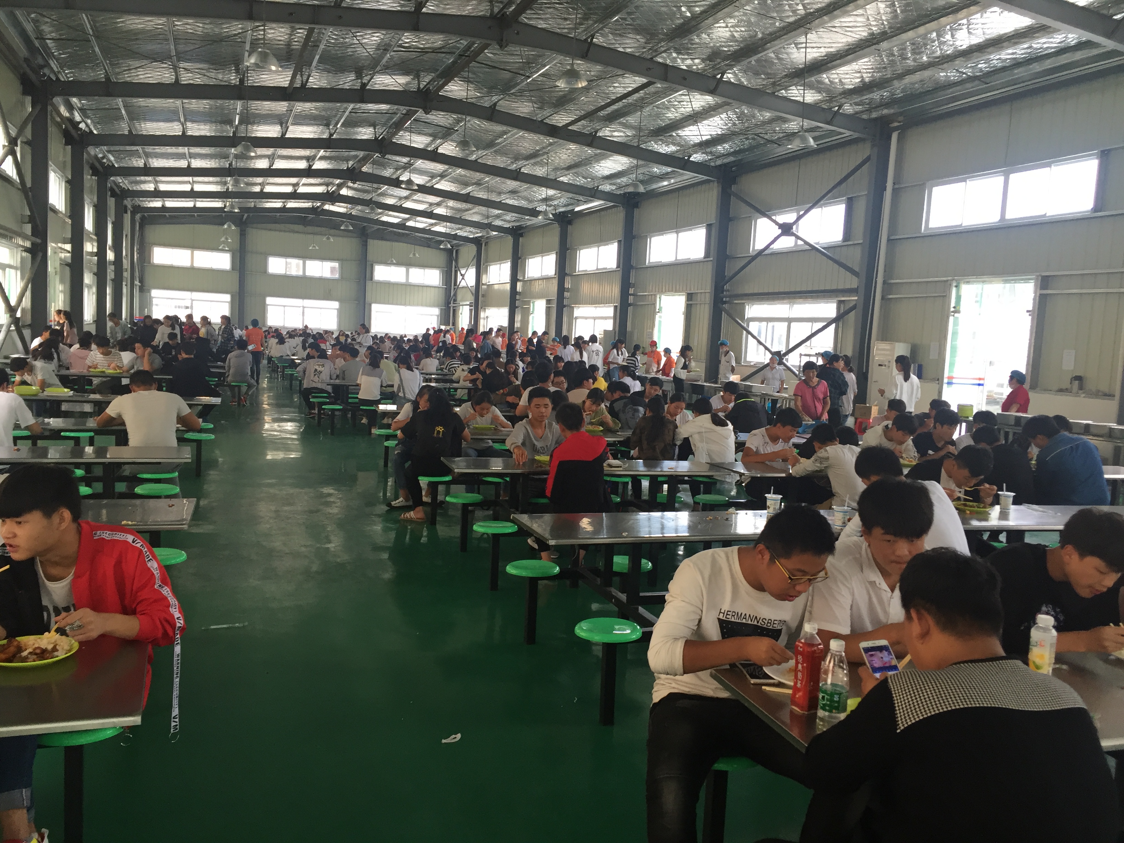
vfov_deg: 48.2
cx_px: 562
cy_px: 422
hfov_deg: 61.7
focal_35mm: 29
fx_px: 942
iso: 32
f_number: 2.2
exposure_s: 1/33
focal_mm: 4.15
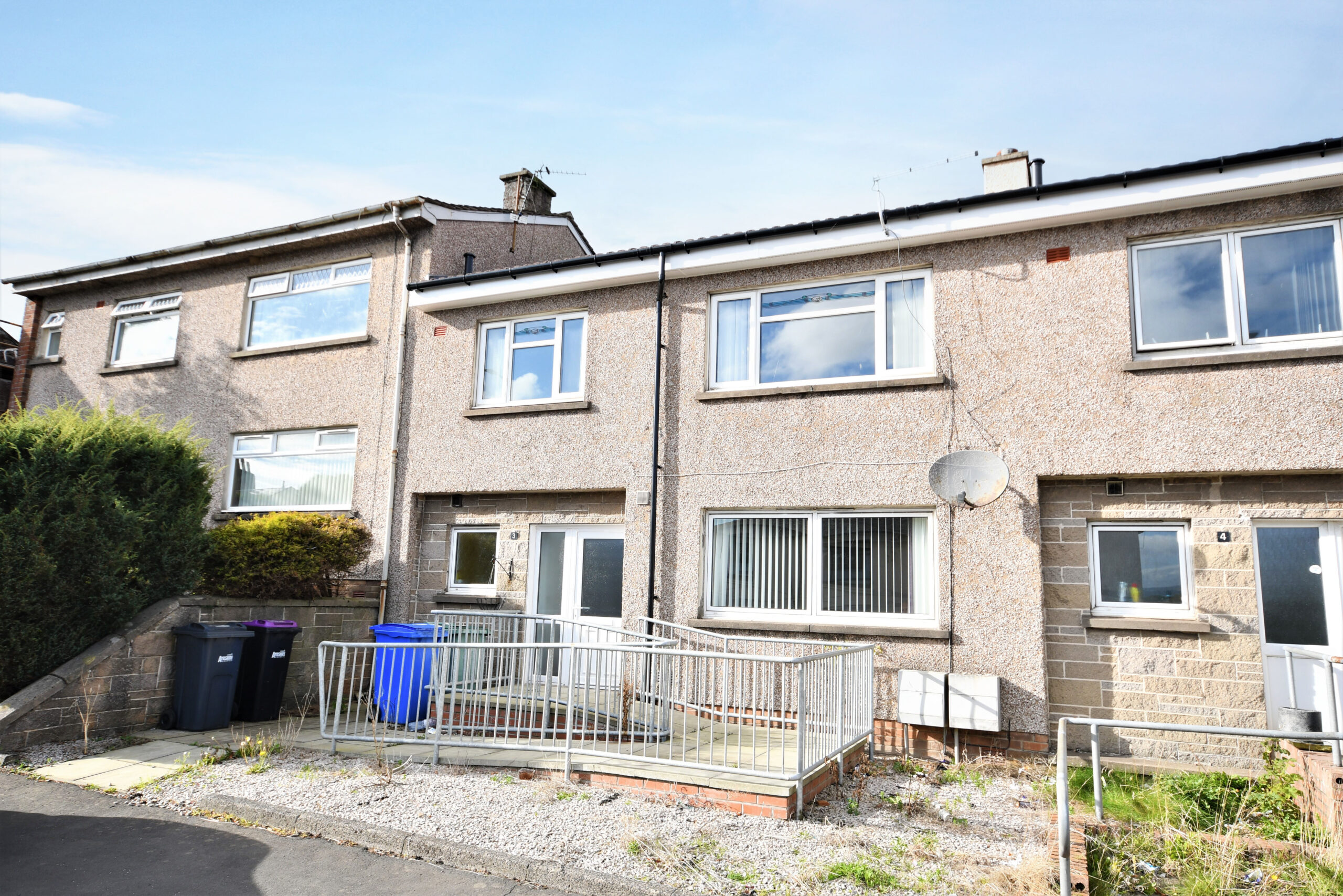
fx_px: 895
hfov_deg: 73.7
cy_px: 448
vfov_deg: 53.1
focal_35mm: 24
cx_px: 672
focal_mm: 16
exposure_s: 1/160
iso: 100
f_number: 7.1
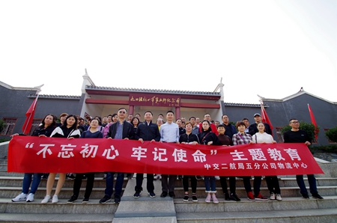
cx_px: 168
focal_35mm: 15
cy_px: 112
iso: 100
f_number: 6.3
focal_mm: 10
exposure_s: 1/125
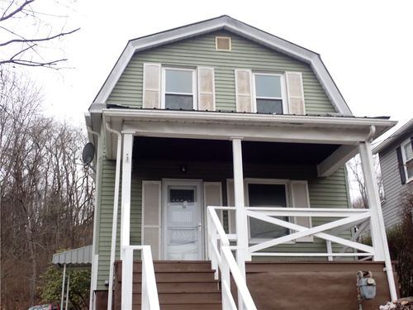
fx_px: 525
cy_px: 155
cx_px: 206
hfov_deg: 42.9
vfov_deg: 32.9
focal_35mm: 44
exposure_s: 1/100
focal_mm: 7.84
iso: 200
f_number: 2.9
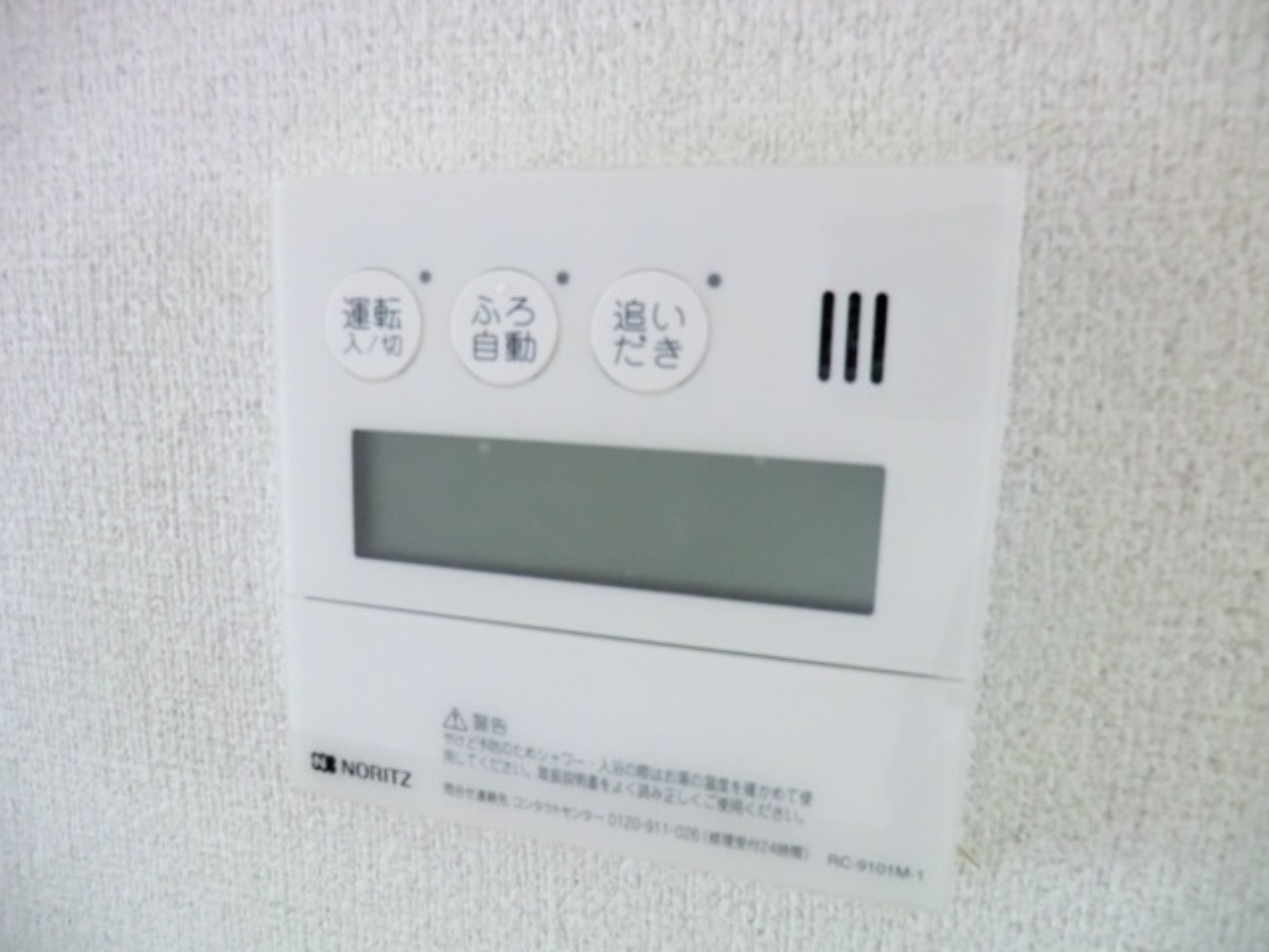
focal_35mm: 24
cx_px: 634
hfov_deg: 71.6
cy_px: 476
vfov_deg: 56.8
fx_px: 880
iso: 800
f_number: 3.2
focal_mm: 4.3
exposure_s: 1/25
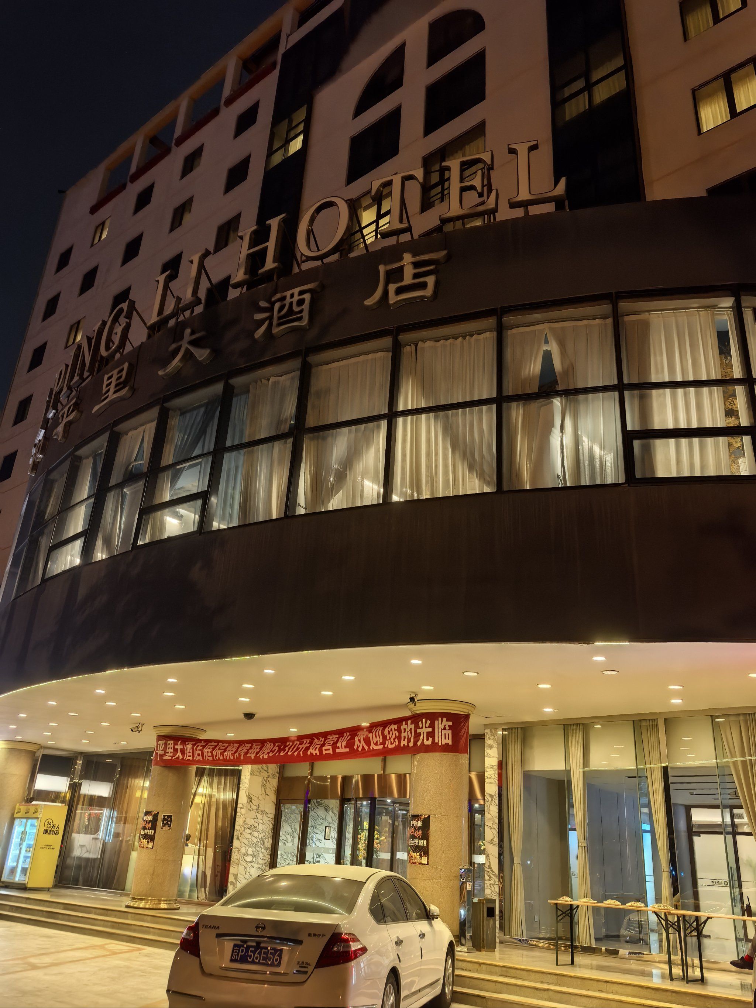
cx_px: 378
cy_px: 504
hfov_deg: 51.4
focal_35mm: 27
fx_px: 786
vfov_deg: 65.3
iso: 250
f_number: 1.4
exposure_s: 1/33.3
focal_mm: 6.98
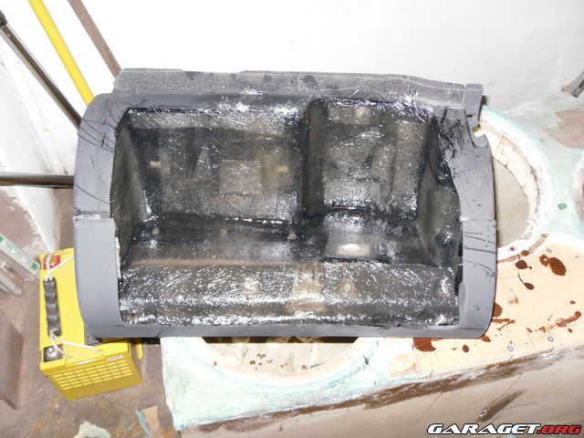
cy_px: 219
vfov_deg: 40.7
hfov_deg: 52.6
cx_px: 292
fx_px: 590
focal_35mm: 35
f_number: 3.5
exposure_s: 1/45
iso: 200
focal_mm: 6.3
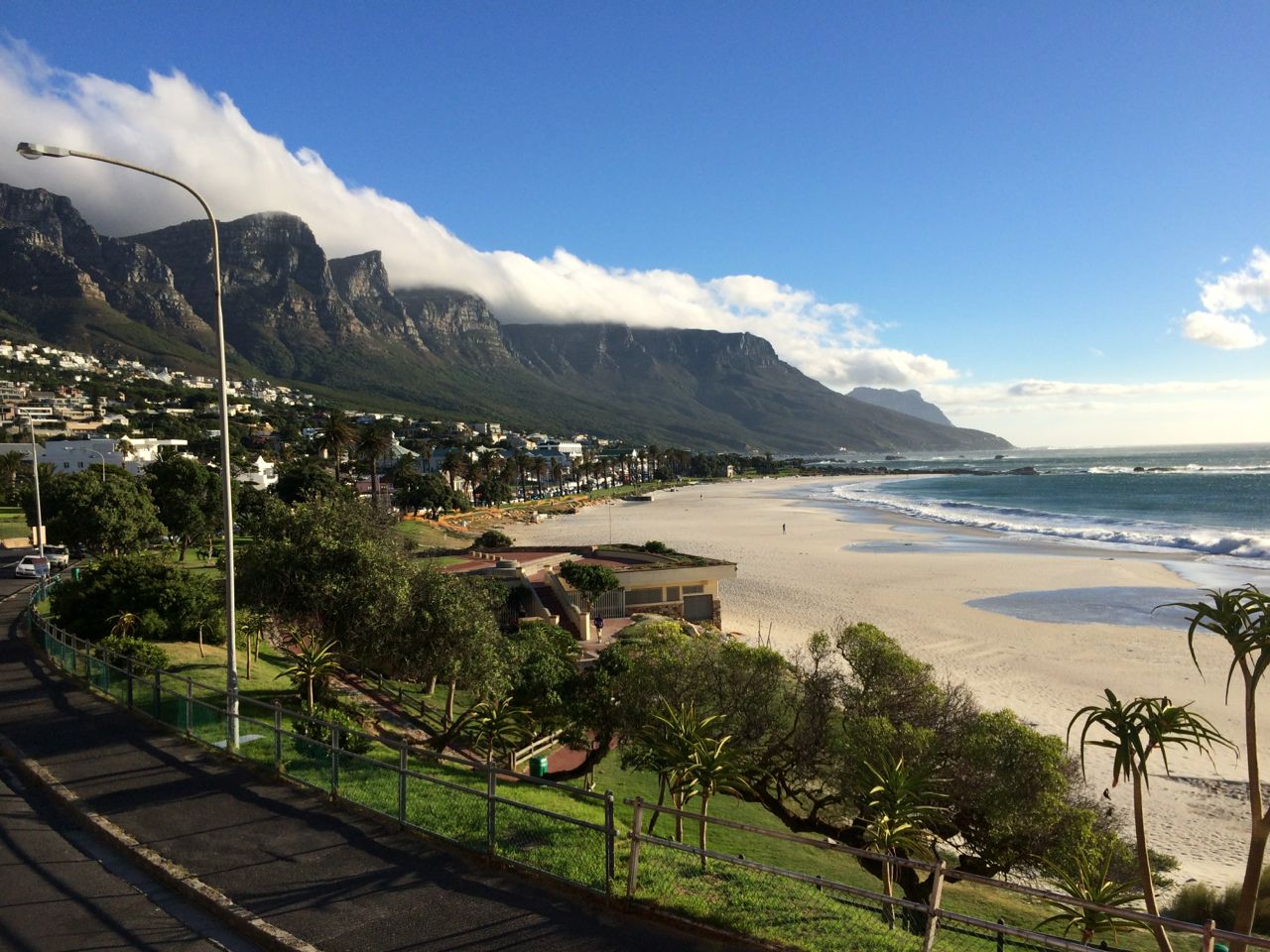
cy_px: 476
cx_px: 635
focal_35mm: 30
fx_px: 1101
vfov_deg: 46.8
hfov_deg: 60.0
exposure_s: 1/2415
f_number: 2.2
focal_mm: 4.12
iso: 40
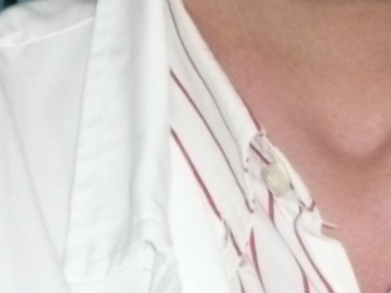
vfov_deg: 5.9
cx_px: 329
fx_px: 2823
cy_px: -166
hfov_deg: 7.9
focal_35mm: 250
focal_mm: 10.2
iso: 400
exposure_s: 1/30
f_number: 4.5
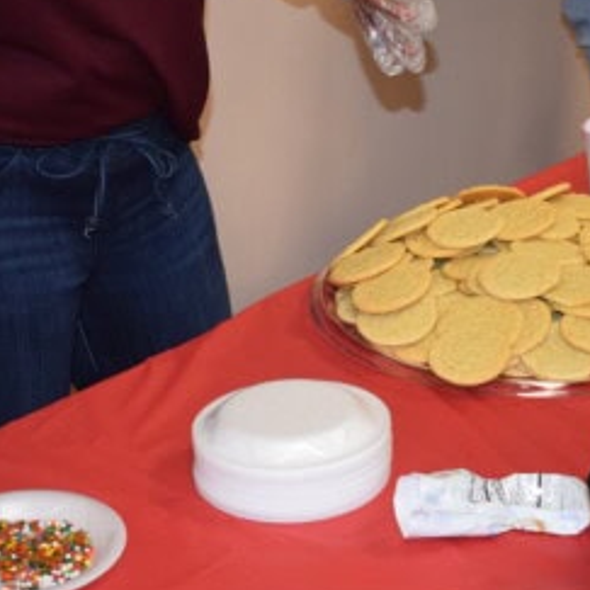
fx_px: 1697
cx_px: 410
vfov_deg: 19.7
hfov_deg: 19.6
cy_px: 333
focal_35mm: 88
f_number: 4.5
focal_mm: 28
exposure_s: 1/80
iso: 800
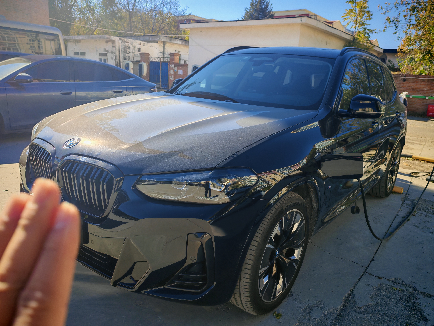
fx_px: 326
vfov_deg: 53.1
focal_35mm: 26
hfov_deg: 67.3
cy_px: 163
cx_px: 217
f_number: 1.6
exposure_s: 1/1400
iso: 50
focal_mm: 5.4
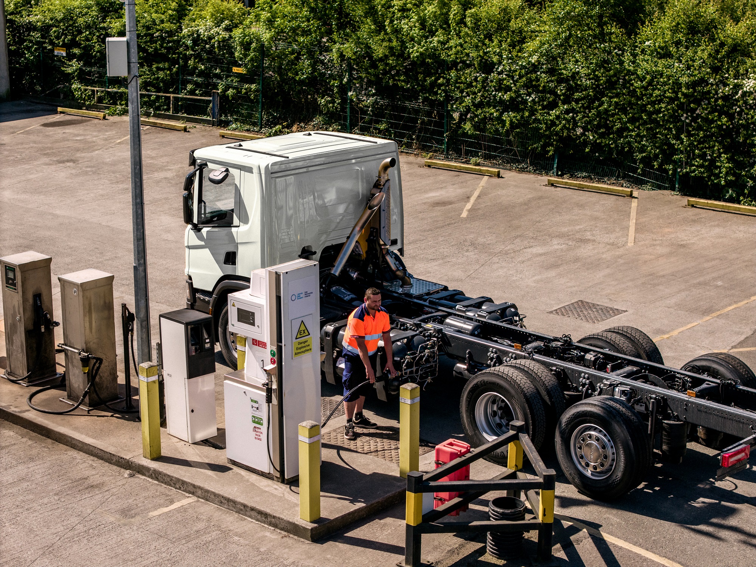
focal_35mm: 70
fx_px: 1529
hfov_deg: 27.8
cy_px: 284
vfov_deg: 21.0
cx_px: 378
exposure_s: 1/30
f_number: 2.8
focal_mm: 19.35
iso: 200
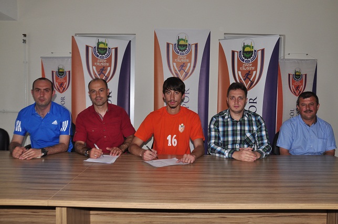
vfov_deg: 41.6
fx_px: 295
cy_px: 112
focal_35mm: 32
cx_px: 169
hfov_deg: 59.5
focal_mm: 21
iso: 250
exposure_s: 1/200
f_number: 5.6
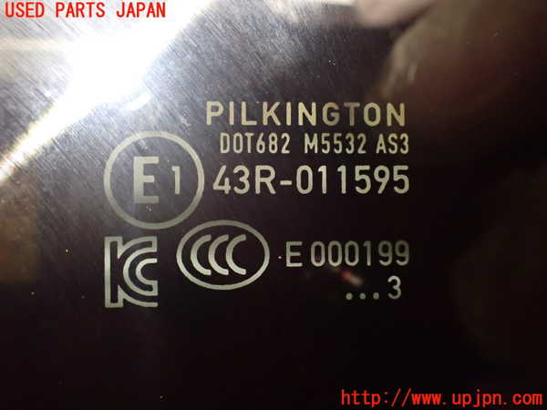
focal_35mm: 30
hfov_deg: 60.0
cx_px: 274
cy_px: 205
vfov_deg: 46.8
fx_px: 474
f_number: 2.3
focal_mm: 5.4
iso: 800
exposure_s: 1/40
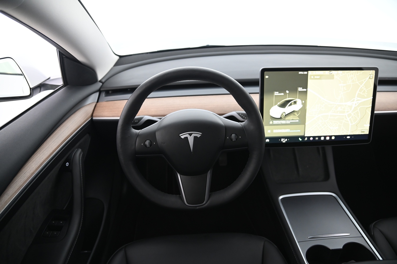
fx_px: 264
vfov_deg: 53.1
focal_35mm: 24
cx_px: 198
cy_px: 132
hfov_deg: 73.8
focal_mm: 24
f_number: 4
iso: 2000
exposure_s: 1/15
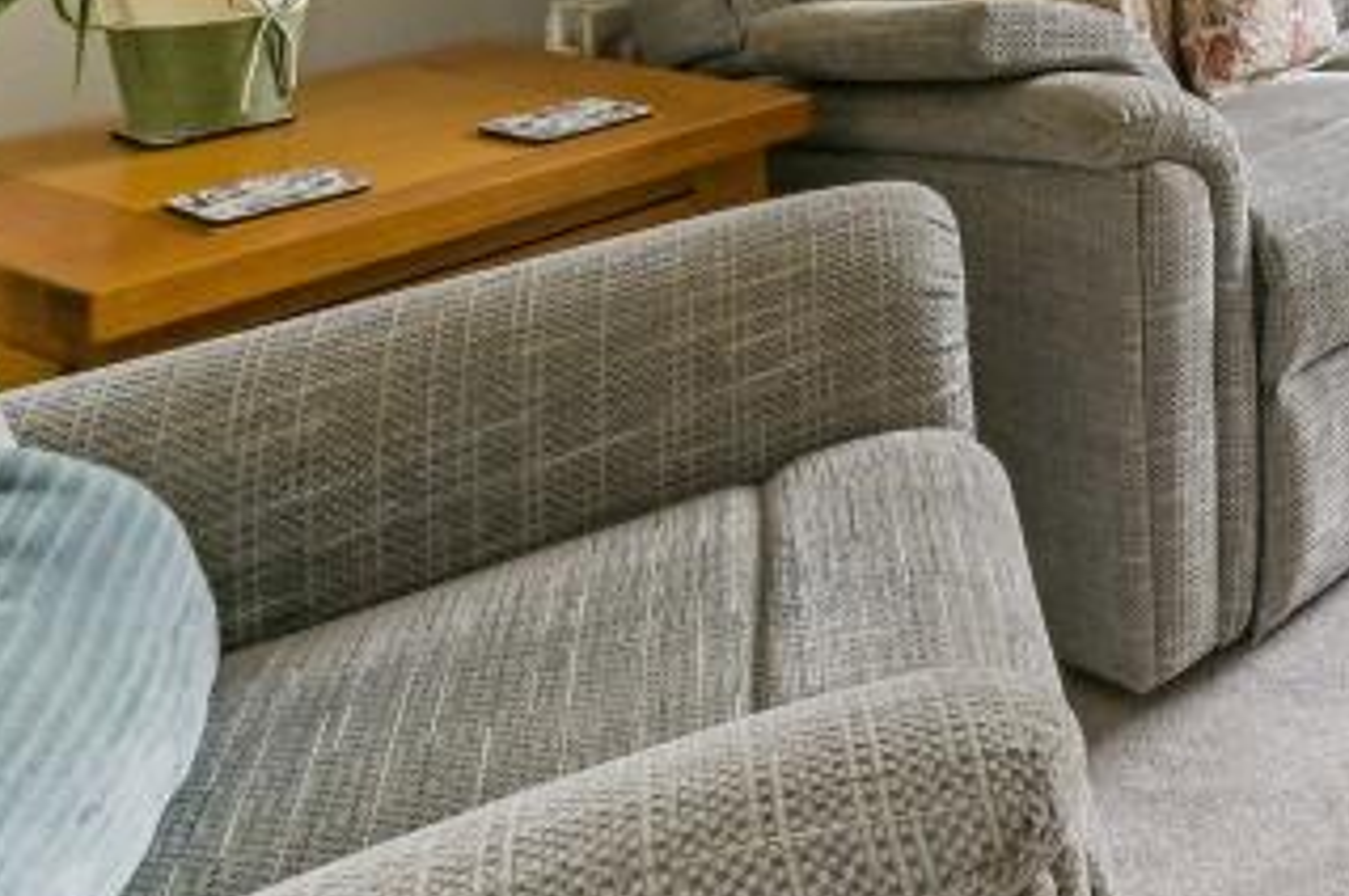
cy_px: -368
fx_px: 1684
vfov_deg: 24.6
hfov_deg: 32.0
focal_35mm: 45
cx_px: 1797
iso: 400
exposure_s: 1/4
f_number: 18
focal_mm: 14
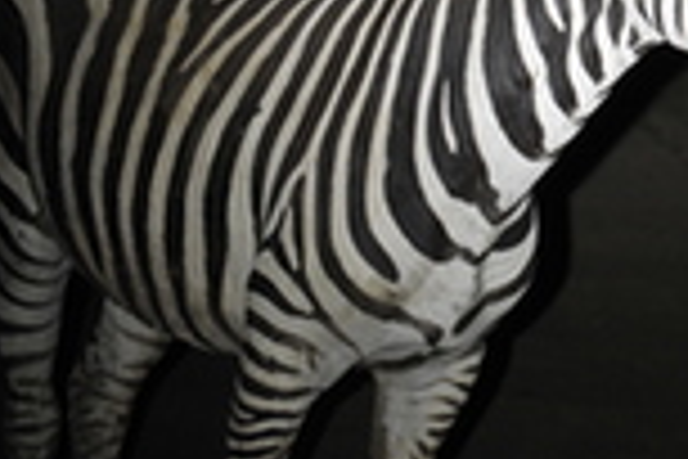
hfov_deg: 9.7
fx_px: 3994
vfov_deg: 6.5
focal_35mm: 209
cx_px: 746
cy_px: -52
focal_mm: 70
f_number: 2.8
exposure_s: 1/80
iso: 3200
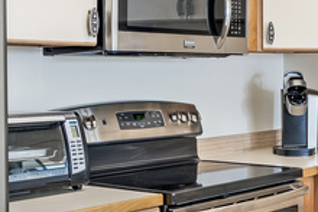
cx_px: 292
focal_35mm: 79
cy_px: 94
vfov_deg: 17.3
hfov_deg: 24.8
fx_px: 698
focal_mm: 17
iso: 320
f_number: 8
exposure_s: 1/5
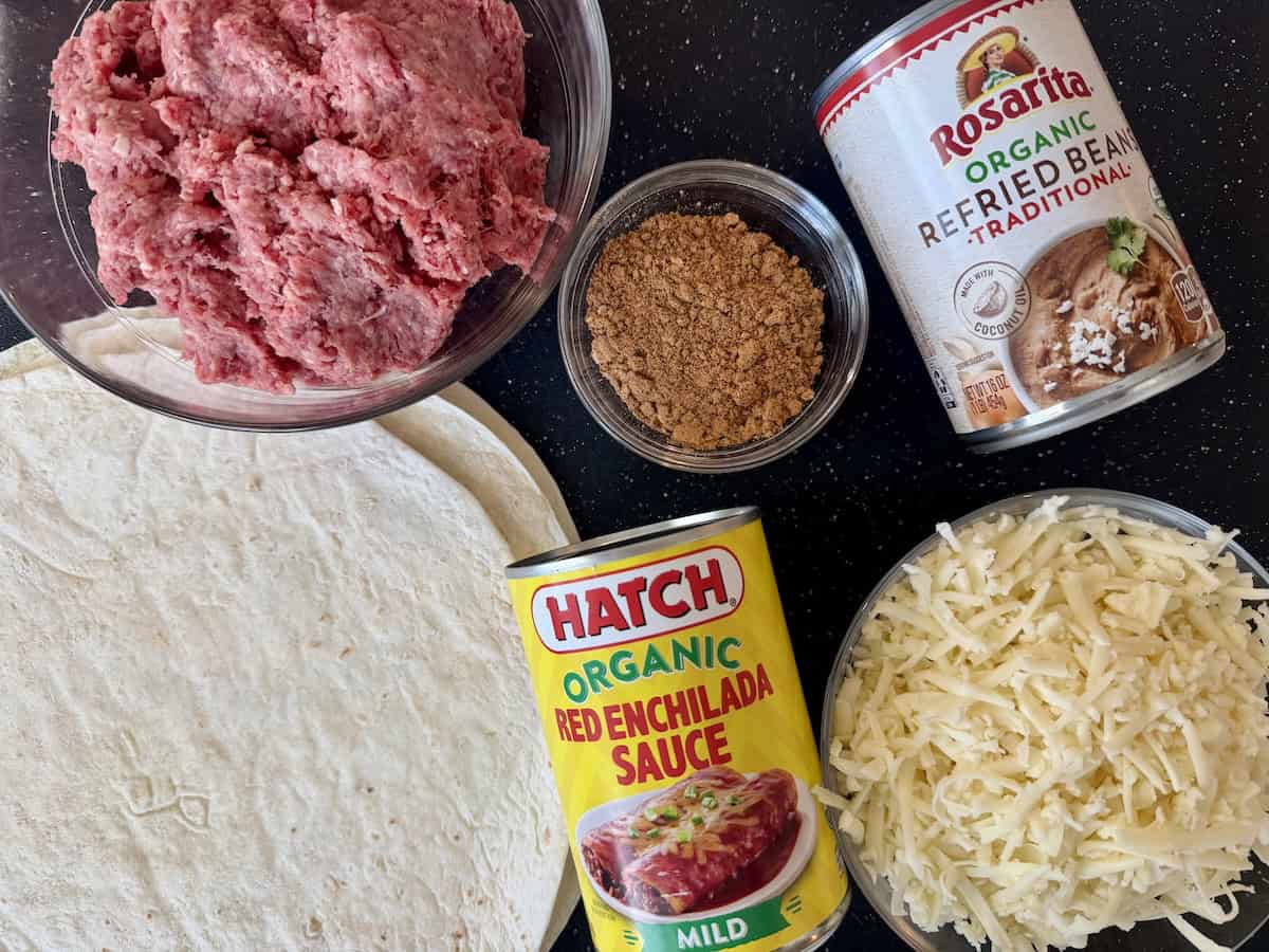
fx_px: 880
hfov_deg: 71.6
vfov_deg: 56.8
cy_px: 476
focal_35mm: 24
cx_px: 634
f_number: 1.8
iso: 160
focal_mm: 6.8
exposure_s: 1/60
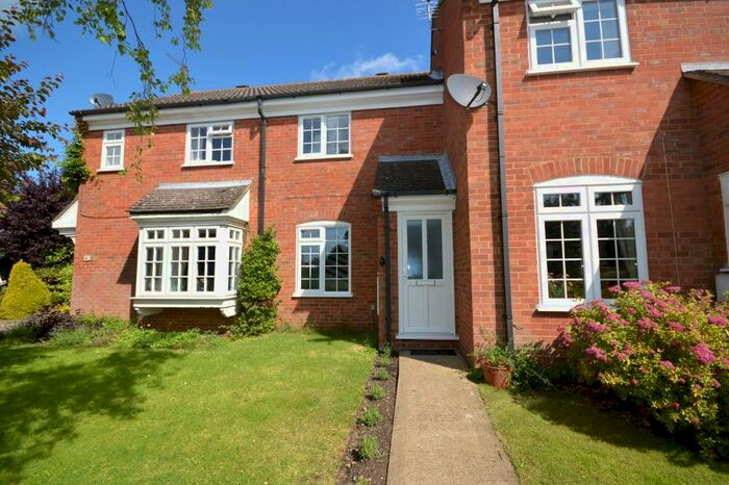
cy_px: 242
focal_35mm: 15
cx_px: 364
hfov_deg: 100.4
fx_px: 304
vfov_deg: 77.3
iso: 100
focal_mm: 10
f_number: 8
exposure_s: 1/200
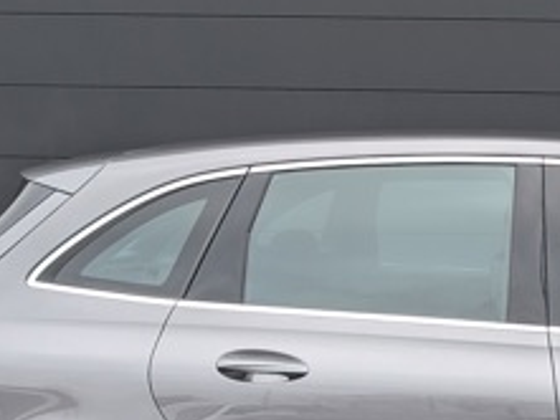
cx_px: 707
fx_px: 1408
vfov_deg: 16.8
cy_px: 344
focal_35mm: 87
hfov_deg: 20.7
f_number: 1.68
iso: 53
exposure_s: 1/270
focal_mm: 6.9
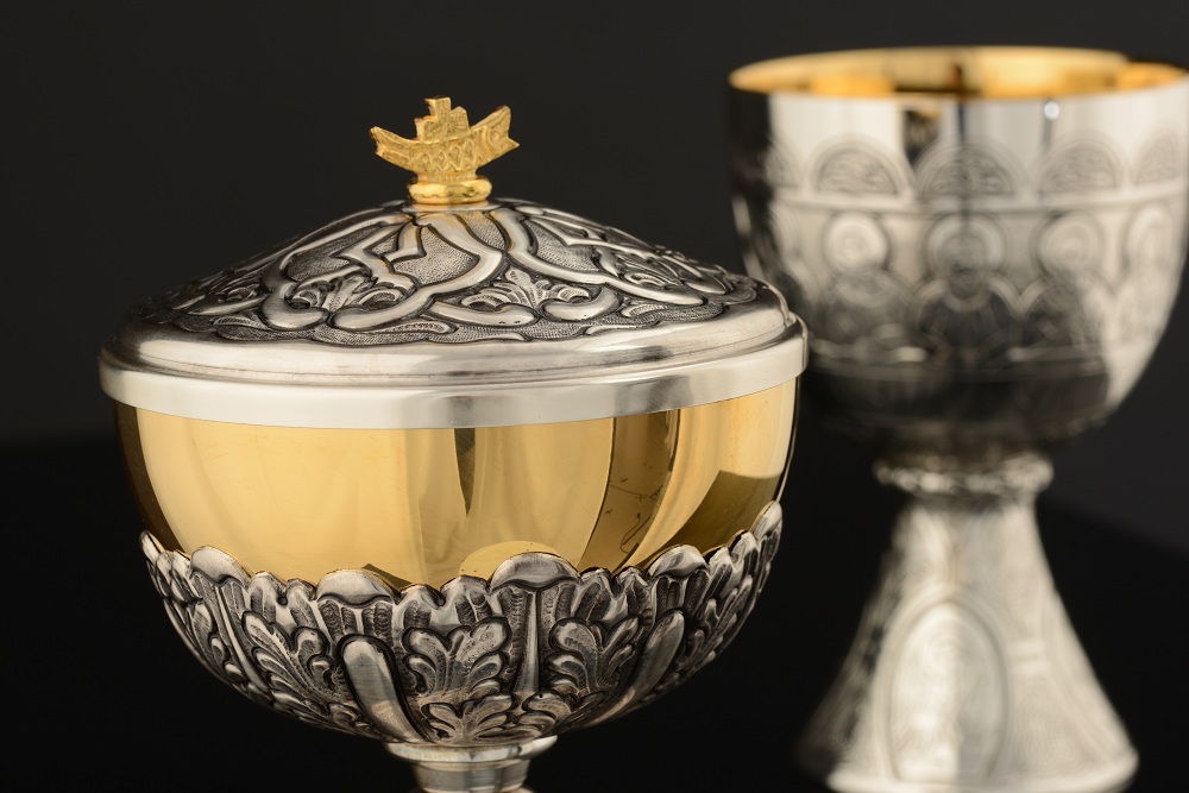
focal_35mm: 105
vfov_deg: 13.0
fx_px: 3468
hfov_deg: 19.5
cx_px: 594
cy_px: 396
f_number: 14
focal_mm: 105
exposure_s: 1/125
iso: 100
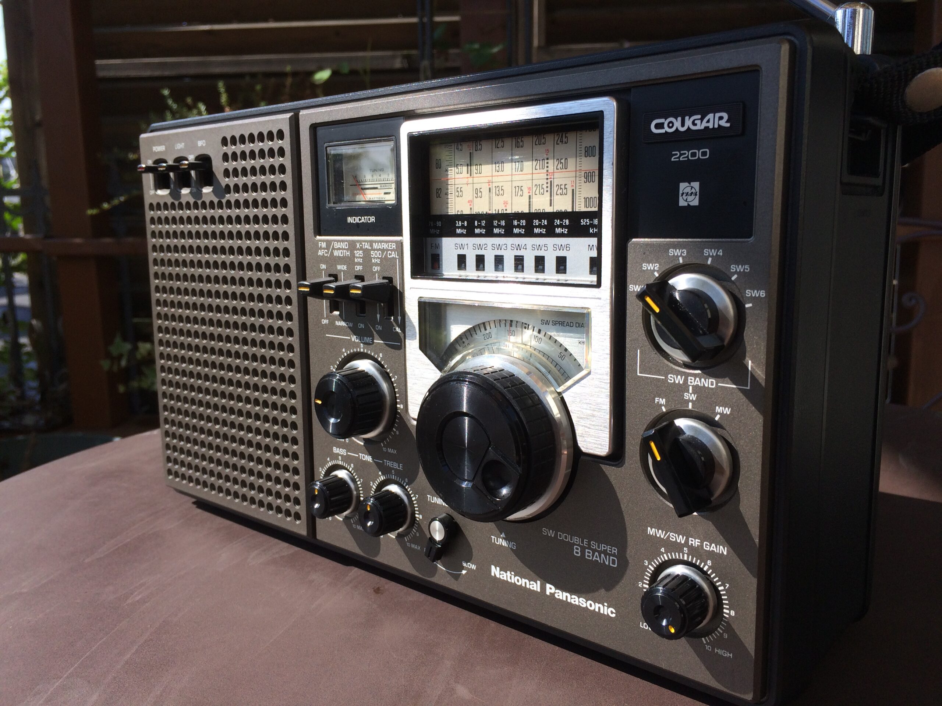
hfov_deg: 61.7
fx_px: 789
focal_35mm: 29
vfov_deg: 48.2
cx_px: 471
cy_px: 353
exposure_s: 1/1325
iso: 32
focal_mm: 4.15
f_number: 2.2
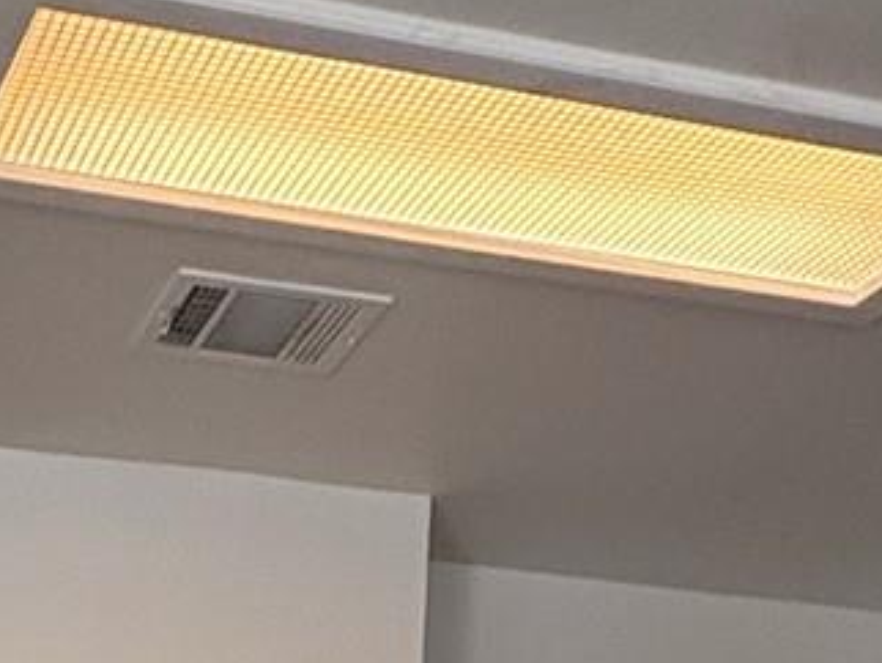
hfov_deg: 21.4
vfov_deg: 12.6
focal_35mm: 89
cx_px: 36
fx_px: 2269
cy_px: 1636
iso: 250
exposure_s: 1/75
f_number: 2.2
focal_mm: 2.22
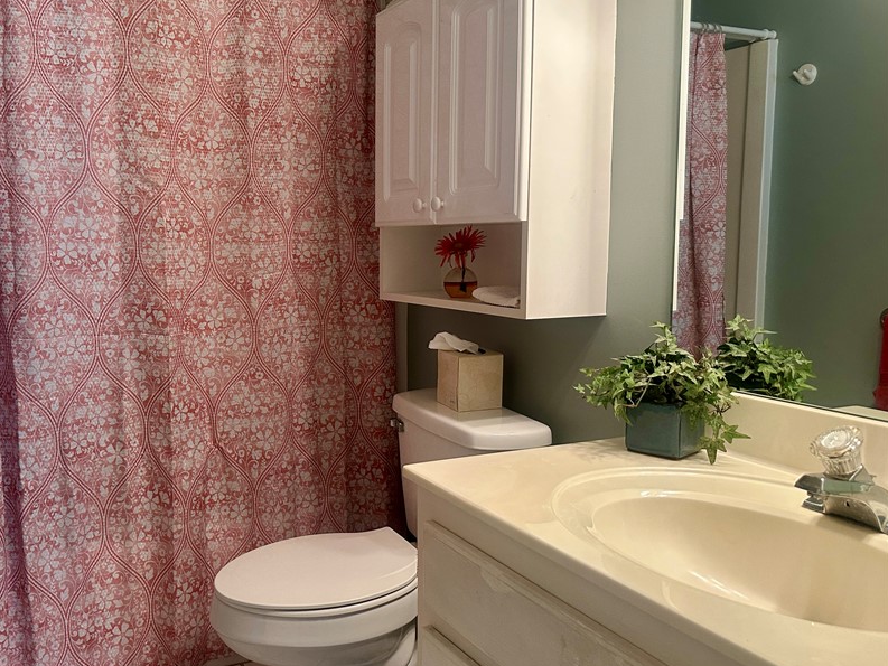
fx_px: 795
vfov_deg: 45.4
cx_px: 318
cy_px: 320
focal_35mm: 31
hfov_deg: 57.4
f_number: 1.78
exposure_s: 1/60
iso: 320
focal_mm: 6.86
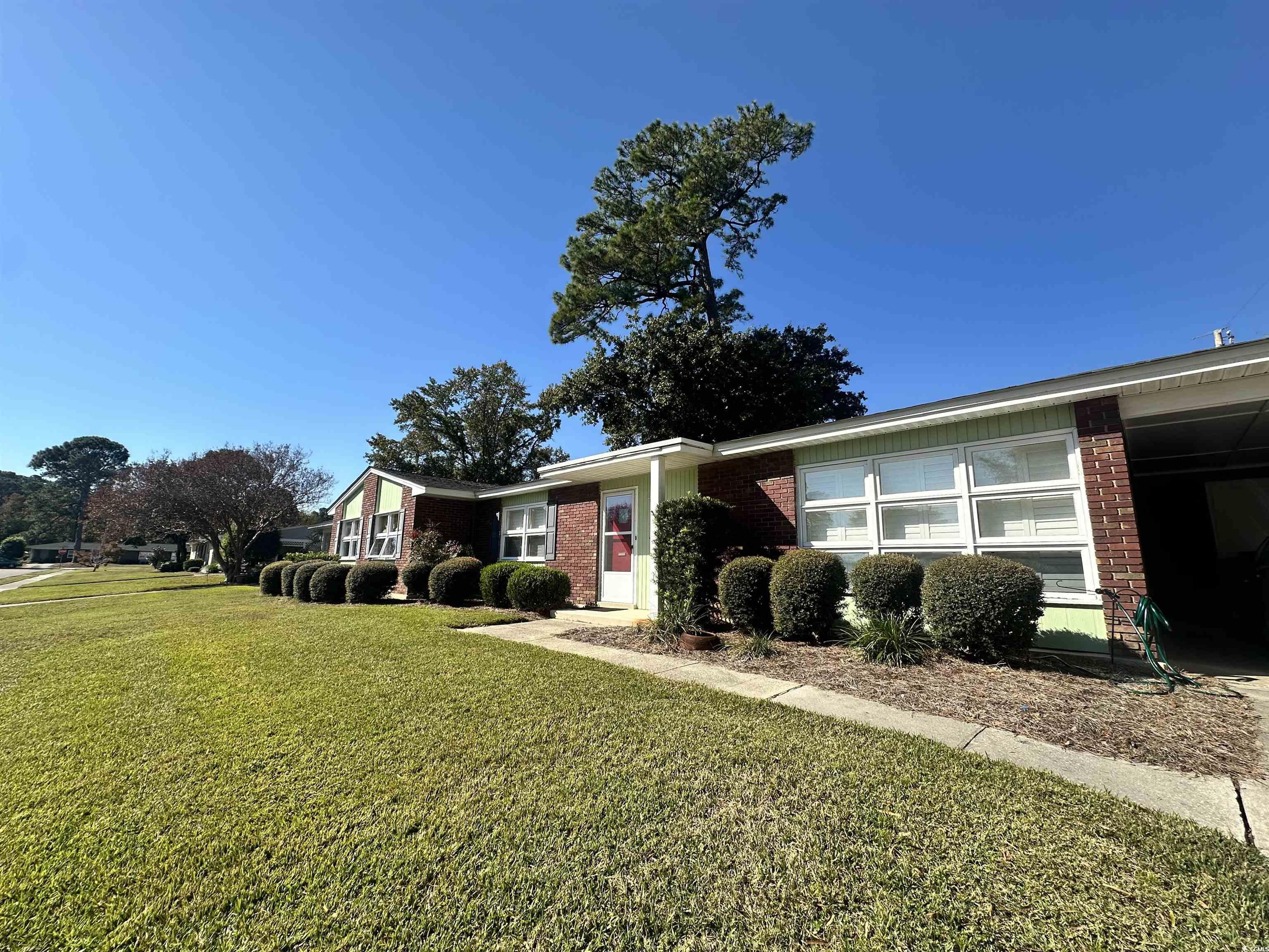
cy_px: 476
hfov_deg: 102.1
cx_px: 634
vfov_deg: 85.7
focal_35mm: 14
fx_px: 513
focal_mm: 2.22
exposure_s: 1/1553
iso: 40
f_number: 2.2
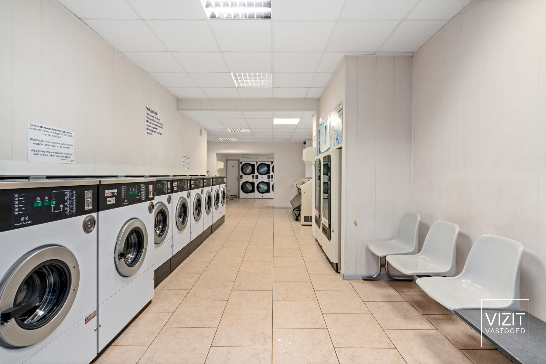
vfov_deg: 73.8
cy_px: 182
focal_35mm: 16
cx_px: 273
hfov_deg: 96.7
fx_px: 243
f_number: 11
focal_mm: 16
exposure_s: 1/1.25
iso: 250
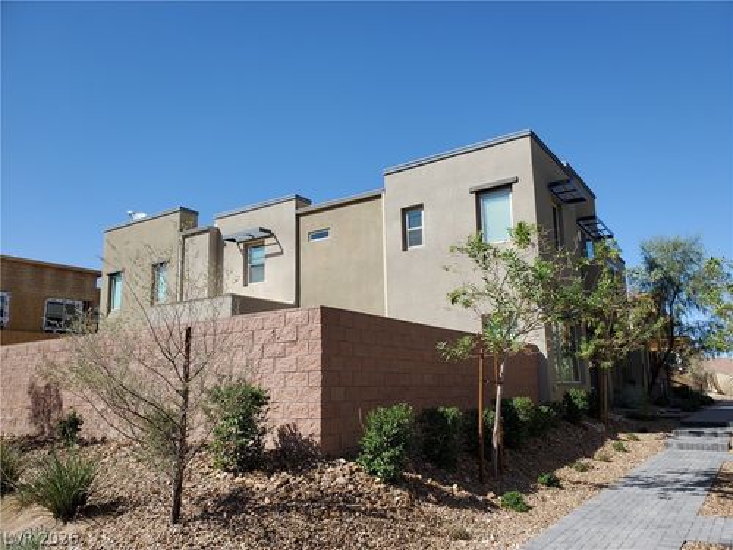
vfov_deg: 53.1
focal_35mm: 26
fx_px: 551
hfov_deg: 67.3
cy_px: 275
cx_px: 366
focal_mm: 4.3
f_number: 2.4
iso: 50
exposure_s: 1/1505
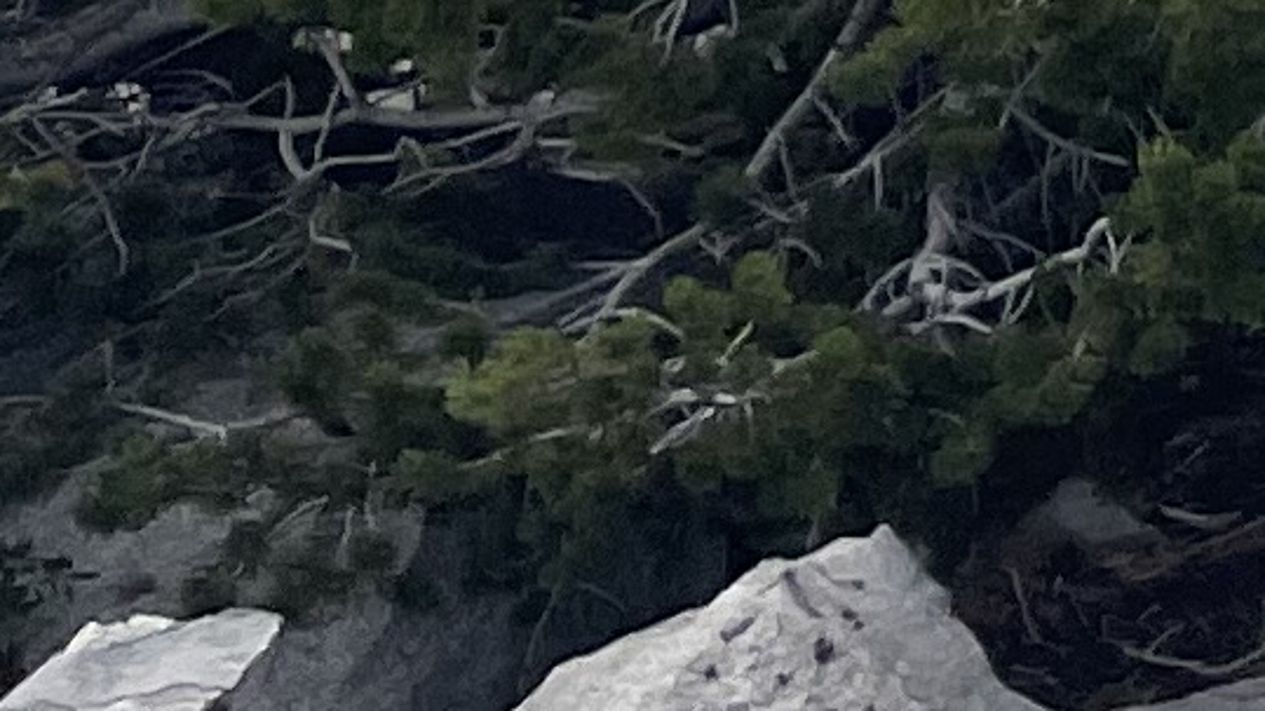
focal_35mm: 212
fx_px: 7110
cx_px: 4344
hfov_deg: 8.0
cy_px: -2173
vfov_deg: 5.1
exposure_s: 1/3040
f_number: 1.6
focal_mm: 4.2
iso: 32
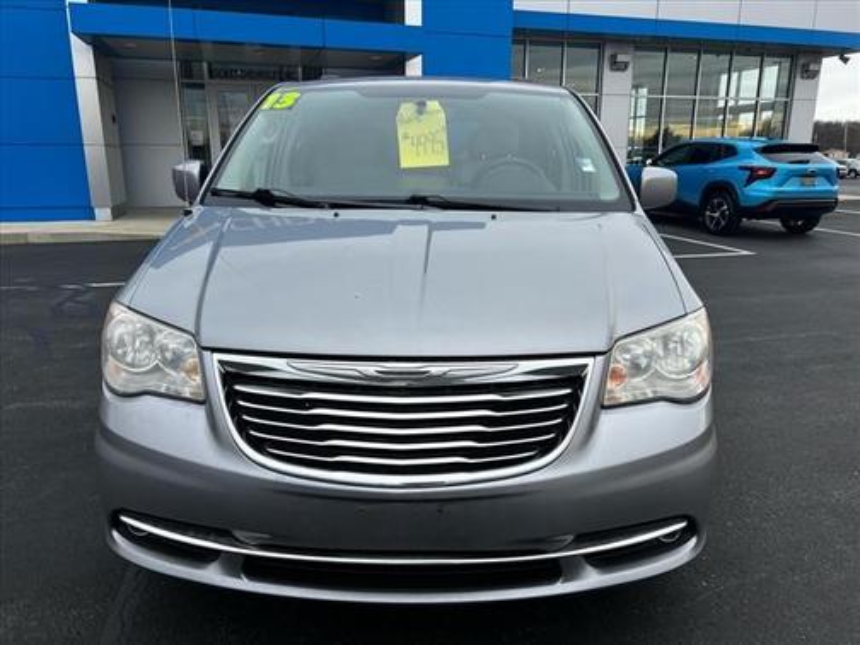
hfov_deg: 67.3
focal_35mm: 26
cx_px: 430
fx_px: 646
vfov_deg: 53.1
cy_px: 322
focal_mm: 5.7
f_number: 1.5
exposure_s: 1/1488
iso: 50
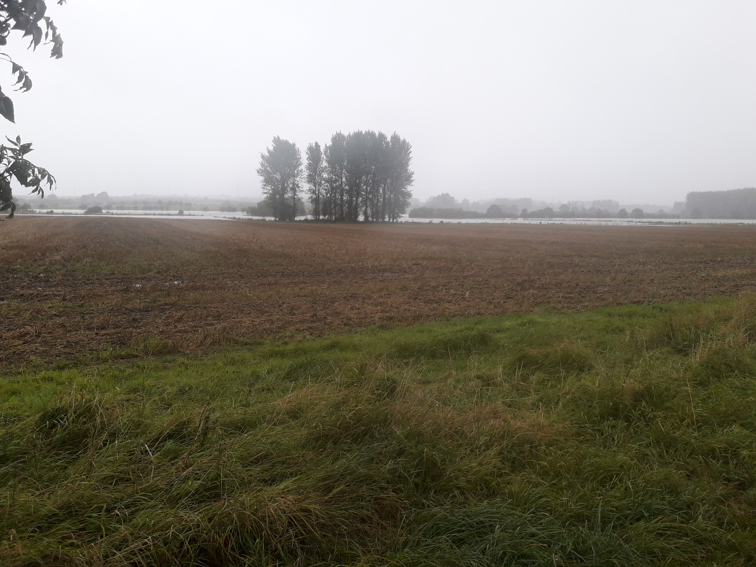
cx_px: 378
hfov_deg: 63.4
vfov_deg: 49.7
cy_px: 284
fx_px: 612
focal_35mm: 28
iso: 40
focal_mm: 3.7
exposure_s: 1/115
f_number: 1.9
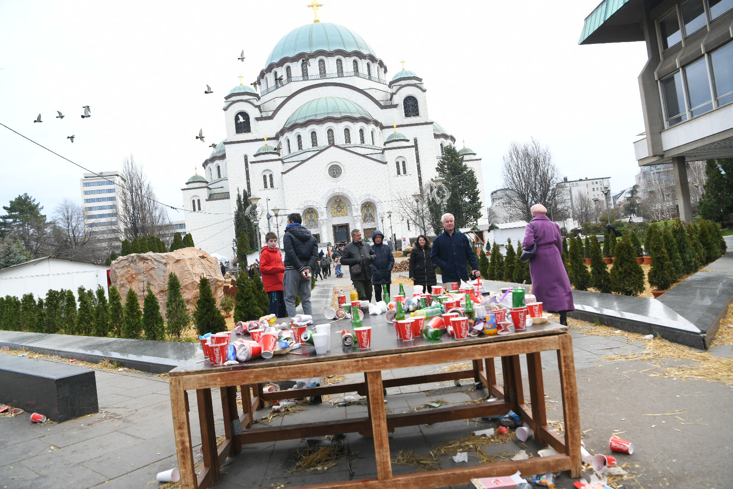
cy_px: 244
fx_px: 489
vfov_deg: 53.1
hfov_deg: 73.7
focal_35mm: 24
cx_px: 366
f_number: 5
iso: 400
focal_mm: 24
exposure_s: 1/320
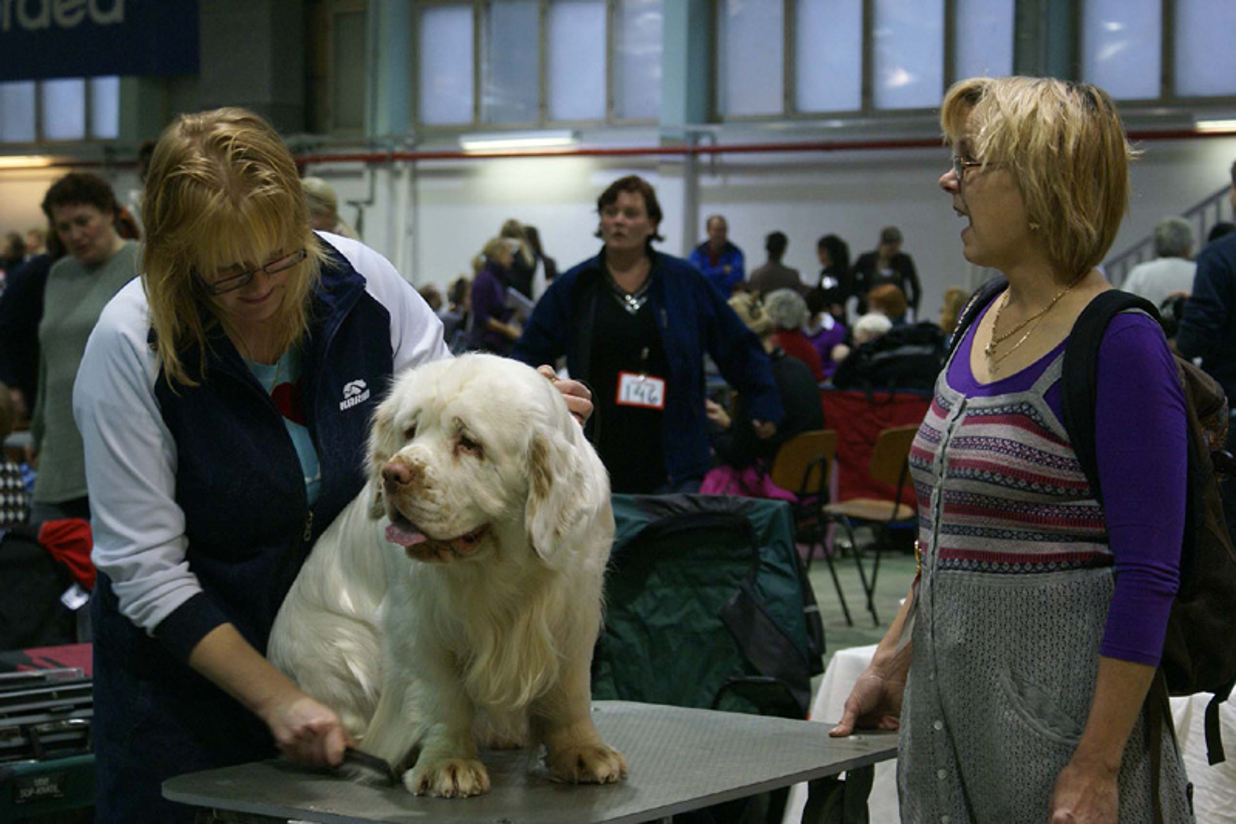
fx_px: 3089
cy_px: 412
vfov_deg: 15.2
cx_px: 618
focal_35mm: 90
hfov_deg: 22.6
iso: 400
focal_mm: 60
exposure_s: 1/30
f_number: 5.6
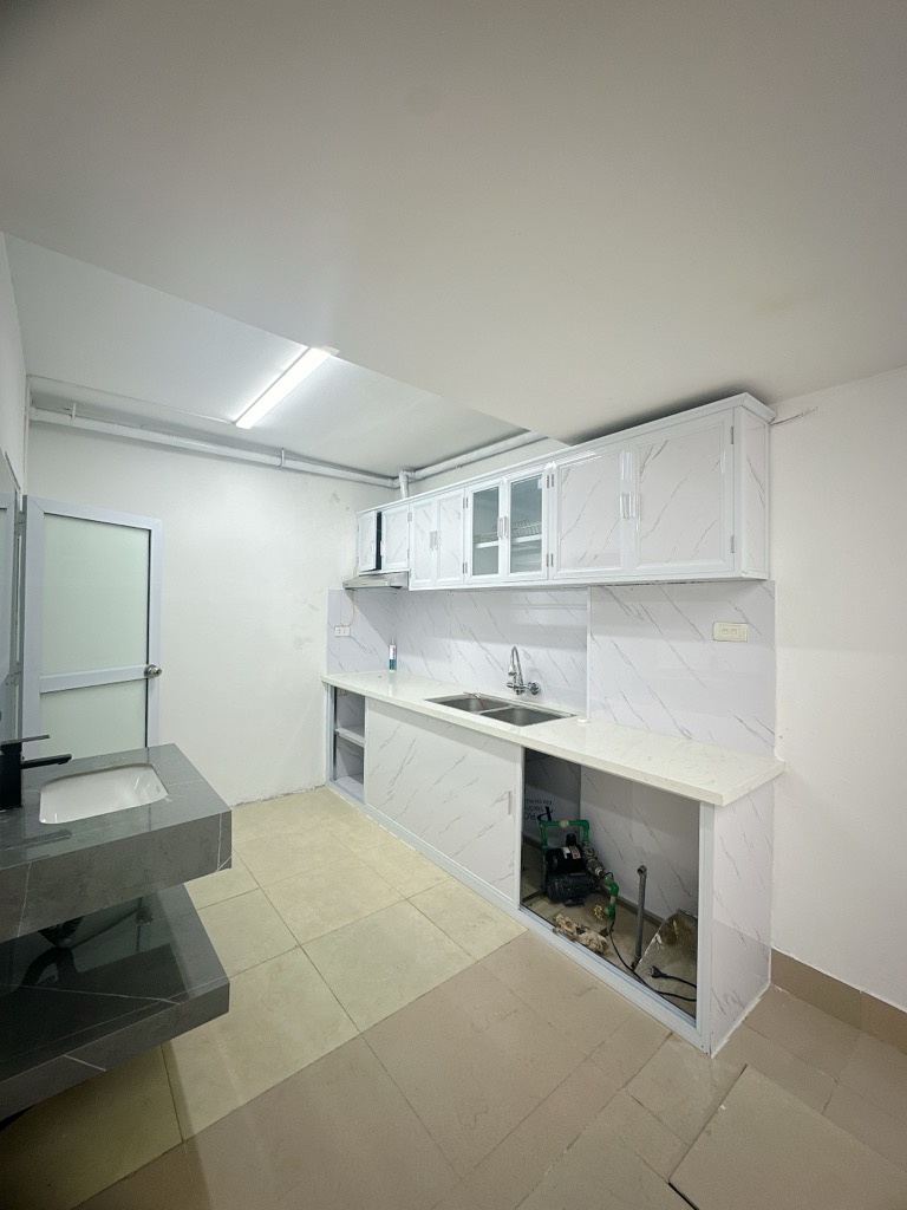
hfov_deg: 85.7
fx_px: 489
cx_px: 454
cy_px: 605
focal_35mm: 14
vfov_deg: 102.1
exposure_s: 1/100
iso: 64
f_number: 2.2
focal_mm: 2.22
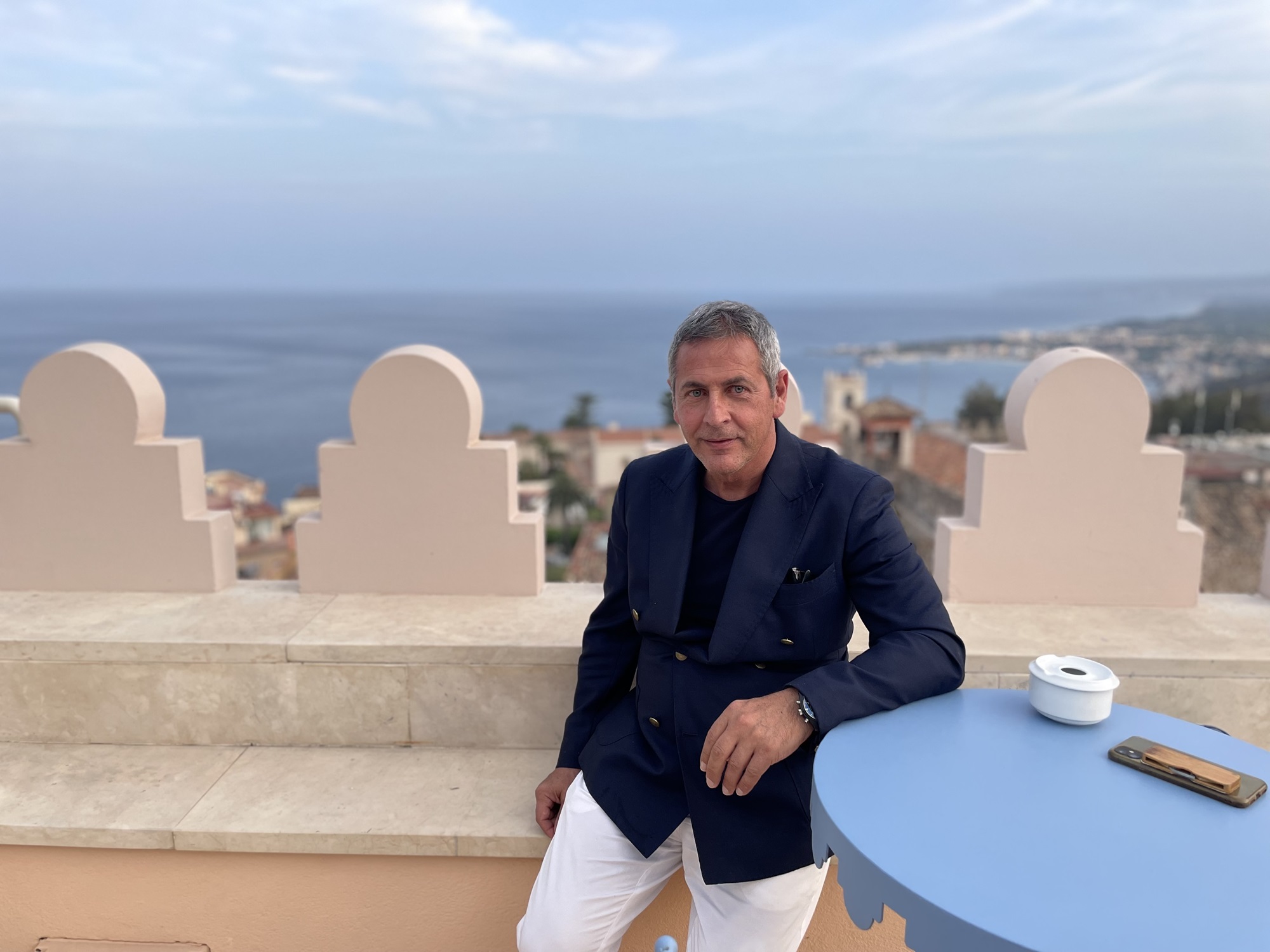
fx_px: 954
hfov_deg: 67.3
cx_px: 635
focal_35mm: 26
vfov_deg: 53.1
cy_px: 476
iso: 50
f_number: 1.6
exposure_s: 1/433
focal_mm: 4.2
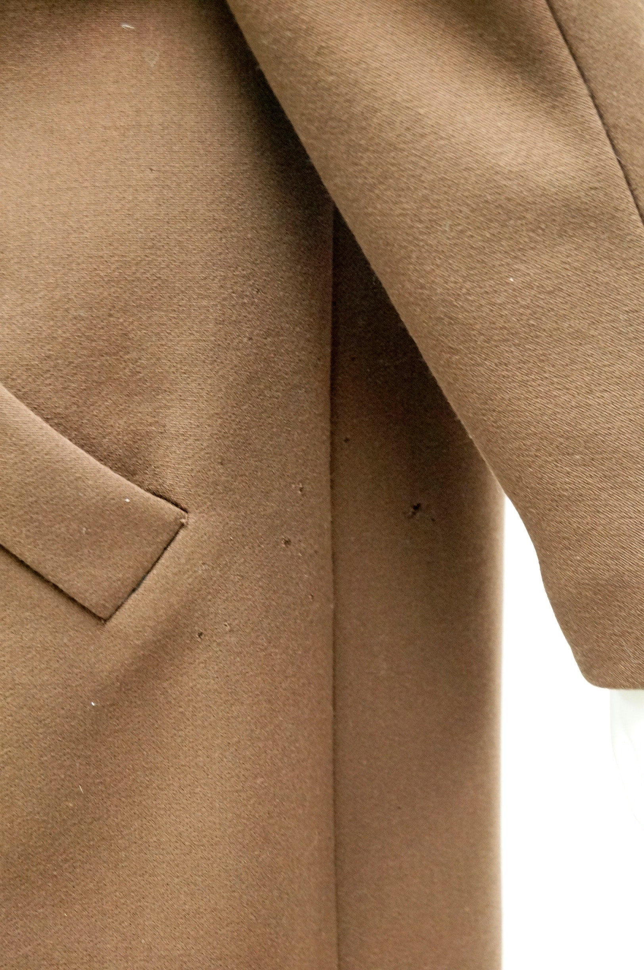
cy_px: 485
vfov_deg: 29.9
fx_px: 1817
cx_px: 322
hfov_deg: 20.1
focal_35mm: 68
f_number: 5.6
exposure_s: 1/20
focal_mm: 45
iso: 3200
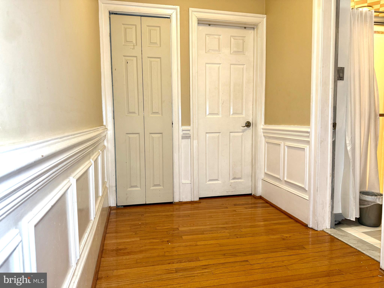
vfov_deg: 56.8
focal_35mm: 24
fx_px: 266
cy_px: 144
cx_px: 192
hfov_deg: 71.6
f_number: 1.78
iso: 160
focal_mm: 6.76
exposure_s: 1/60
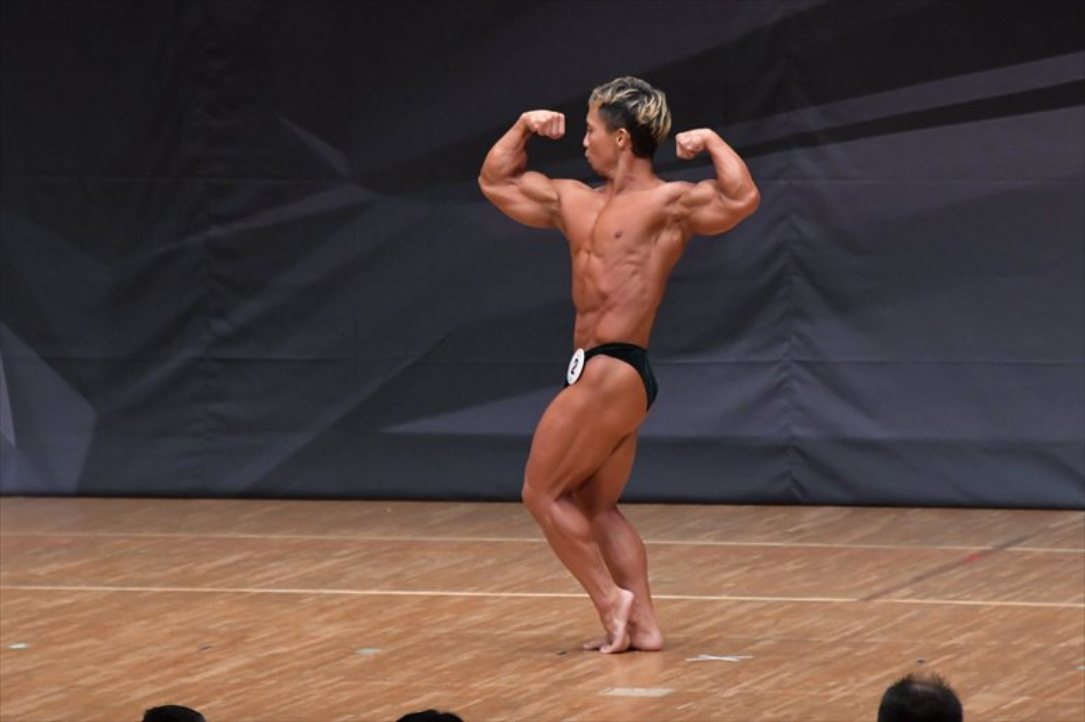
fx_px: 8586
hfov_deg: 7.2
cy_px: 361
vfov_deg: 4.8
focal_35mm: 285
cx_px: 542
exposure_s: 1/400
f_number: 5.6
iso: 6400
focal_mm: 190
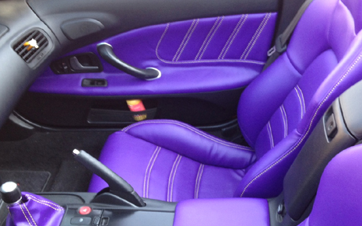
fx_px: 582
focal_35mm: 59
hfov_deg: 34.4
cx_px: 218
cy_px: 165
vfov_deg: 21.9
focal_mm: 4.28
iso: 50
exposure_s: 1/60
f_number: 2.4
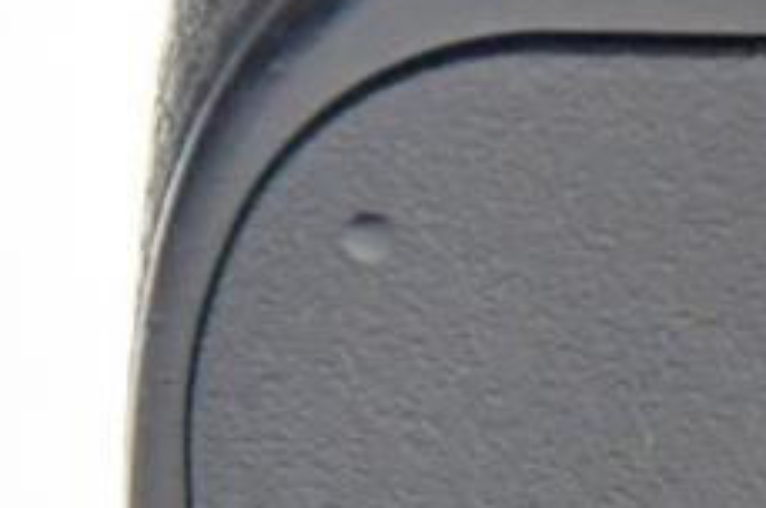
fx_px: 12961
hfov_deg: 3.3
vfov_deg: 2.2
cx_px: 2047
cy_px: 424
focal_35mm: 610
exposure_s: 1/100
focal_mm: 62
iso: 1600
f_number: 8
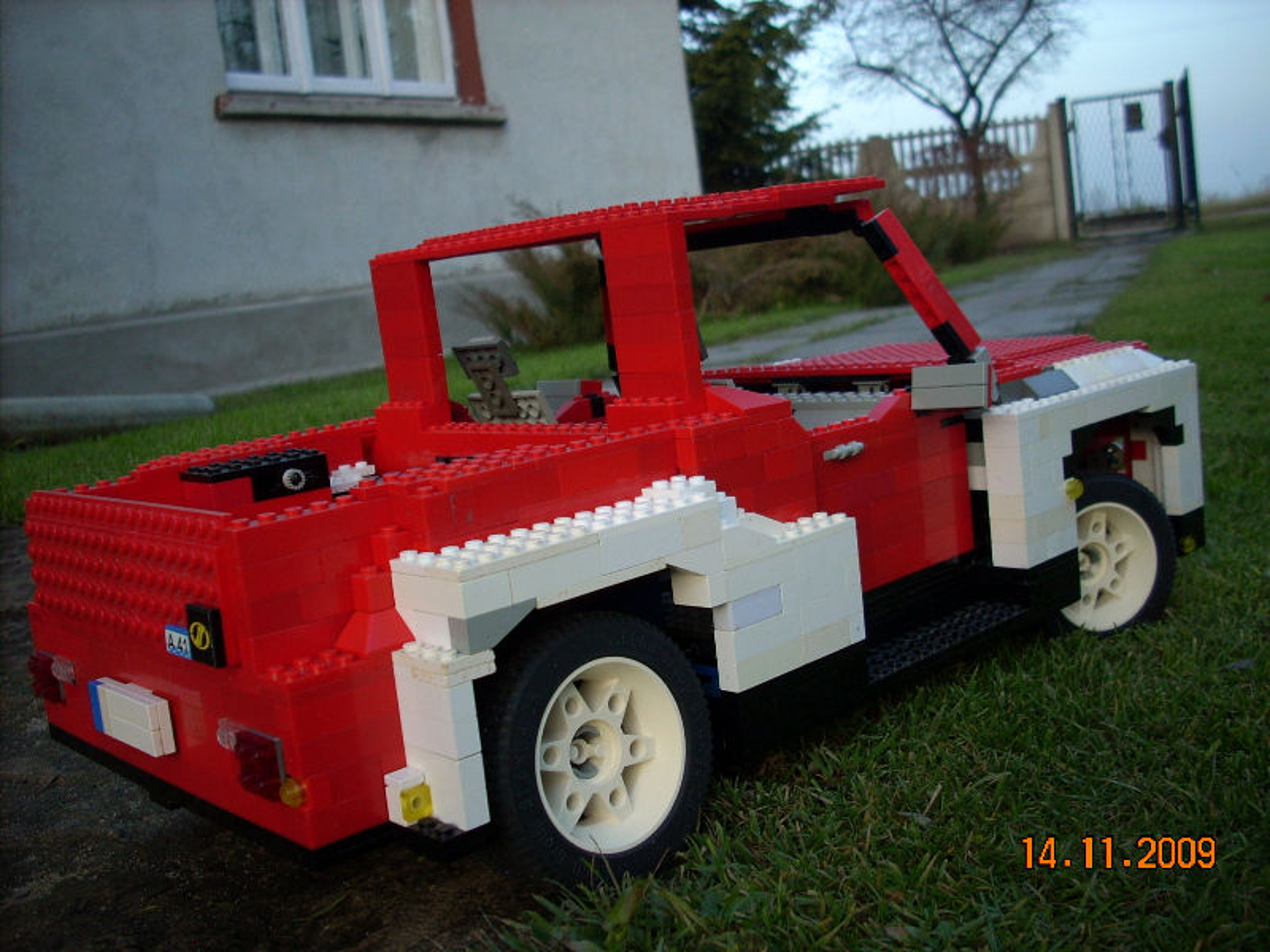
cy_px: 476
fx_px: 1357
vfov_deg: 38.7
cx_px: 635
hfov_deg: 50.1
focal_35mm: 37
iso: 104
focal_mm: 6.2
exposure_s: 1/30
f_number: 2.8
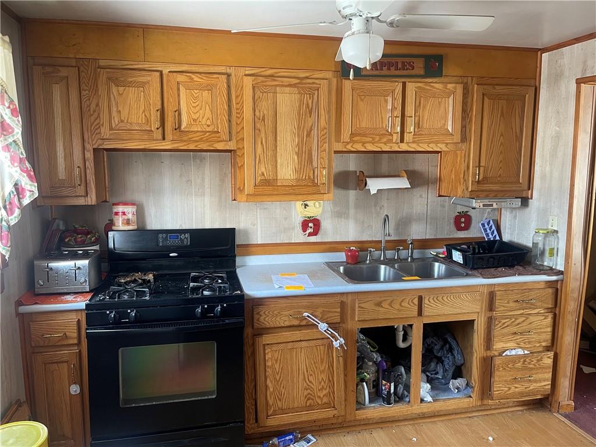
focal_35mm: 25
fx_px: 430
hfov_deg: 69.4
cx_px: 298
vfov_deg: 54.9
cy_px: 224
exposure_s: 1/60
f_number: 1.6
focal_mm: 5.1
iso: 250
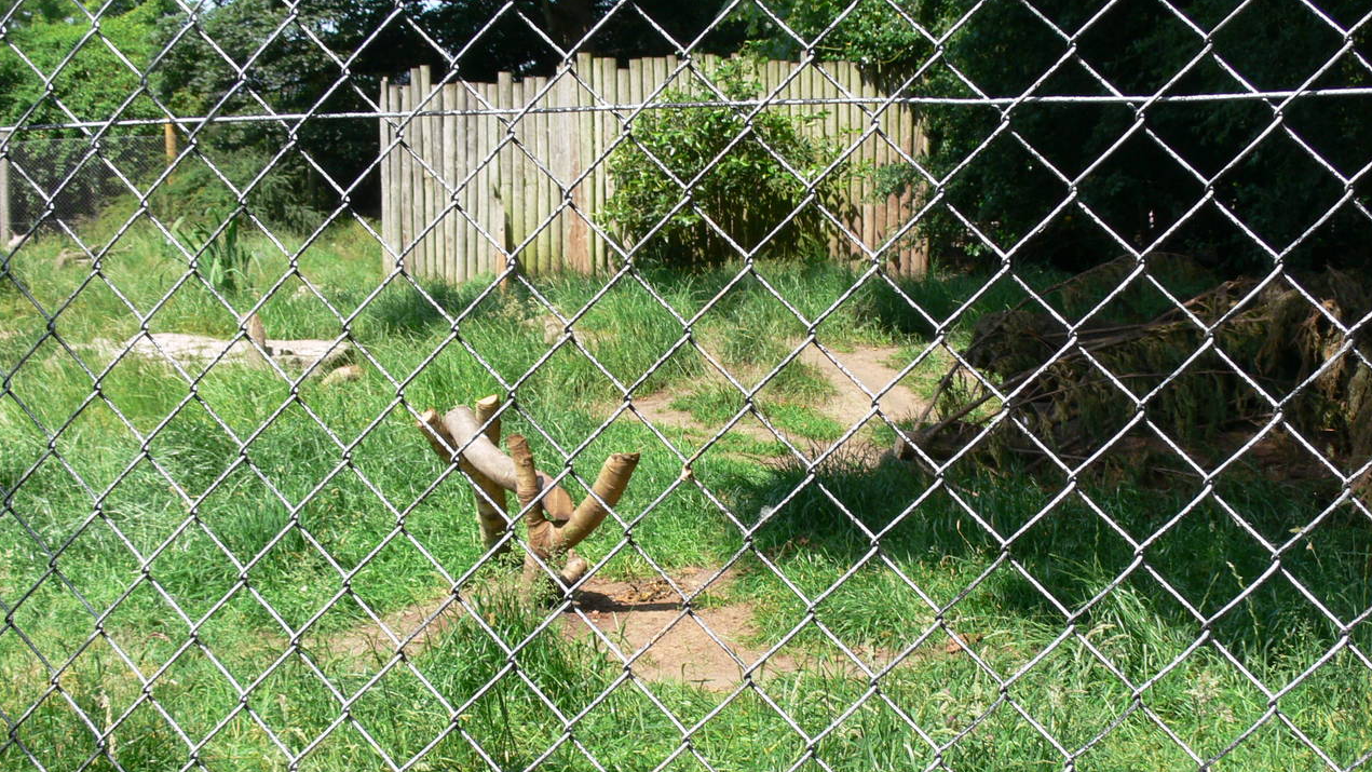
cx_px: 708
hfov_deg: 42.9
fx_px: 1746
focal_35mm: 48
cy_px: 420
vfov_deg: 24.9
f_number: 5.6
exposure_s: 1/160
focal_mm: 7.4
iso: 80
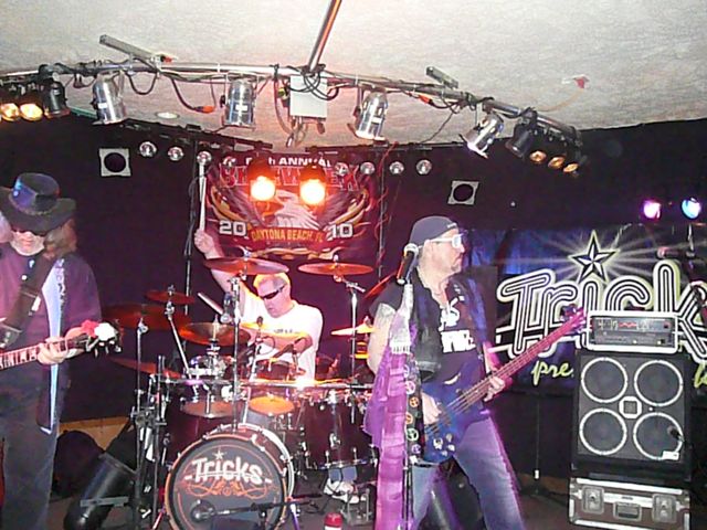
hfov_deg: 52.6
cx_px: 354
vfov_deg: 40.7
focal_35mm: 35
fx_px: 715
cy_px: 265
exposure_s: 1/30
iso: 1600
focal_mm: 5.2
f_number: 2.8
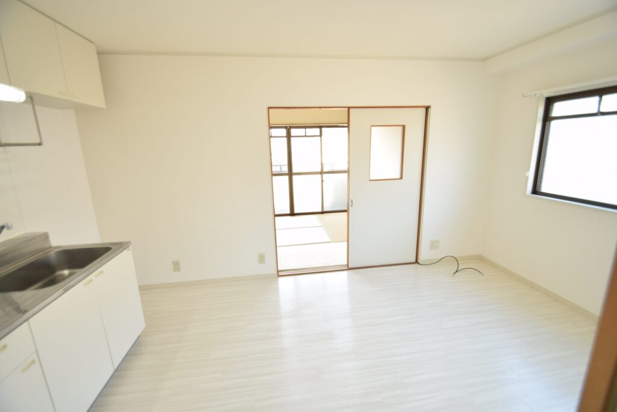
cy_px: 206
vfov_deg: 77.3
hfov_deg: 100.4
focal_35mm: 15
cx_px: 308
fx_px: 257
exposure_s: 1/13
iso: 100
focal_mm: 10
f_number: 3.5
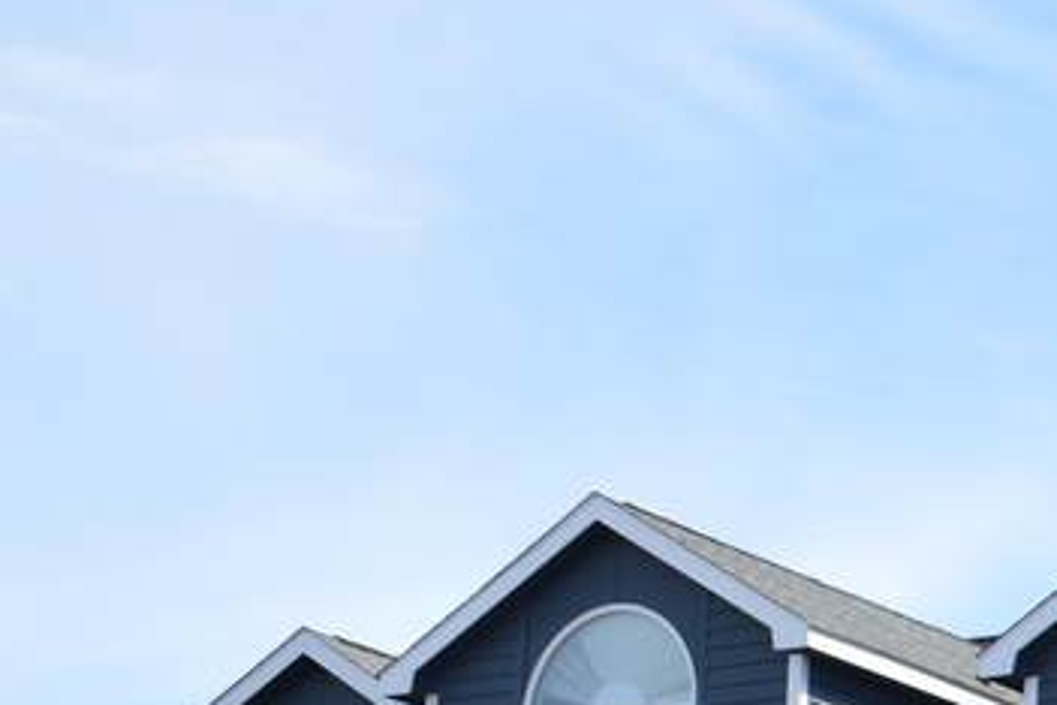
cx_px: 1674
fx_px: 3694
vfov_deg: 10.5
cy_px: 1107
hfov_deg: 14.9
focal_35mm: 126
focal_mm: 23
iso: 100
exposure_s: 1/200
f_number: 8
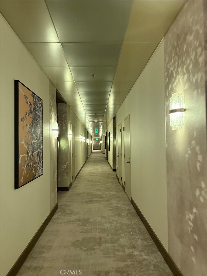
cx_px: 104
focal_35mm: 24
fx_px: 191
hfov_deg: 56.8
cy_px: 138
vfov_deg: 71.6
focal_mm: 6.76
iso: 640
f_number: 1.78
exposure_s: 1/40
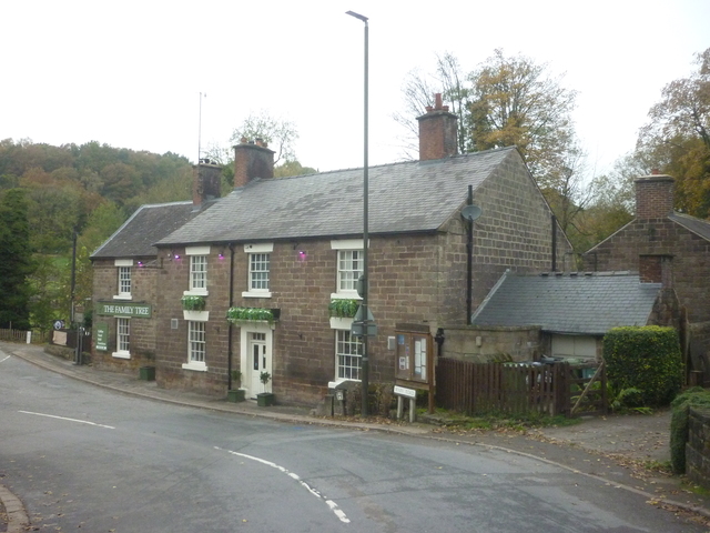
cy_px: 266
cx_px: 355
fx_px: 677
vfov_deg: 42.9
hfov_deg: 55.4
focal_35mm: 33
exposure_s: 1/500
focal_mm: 5.5
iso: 400
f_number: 2.8
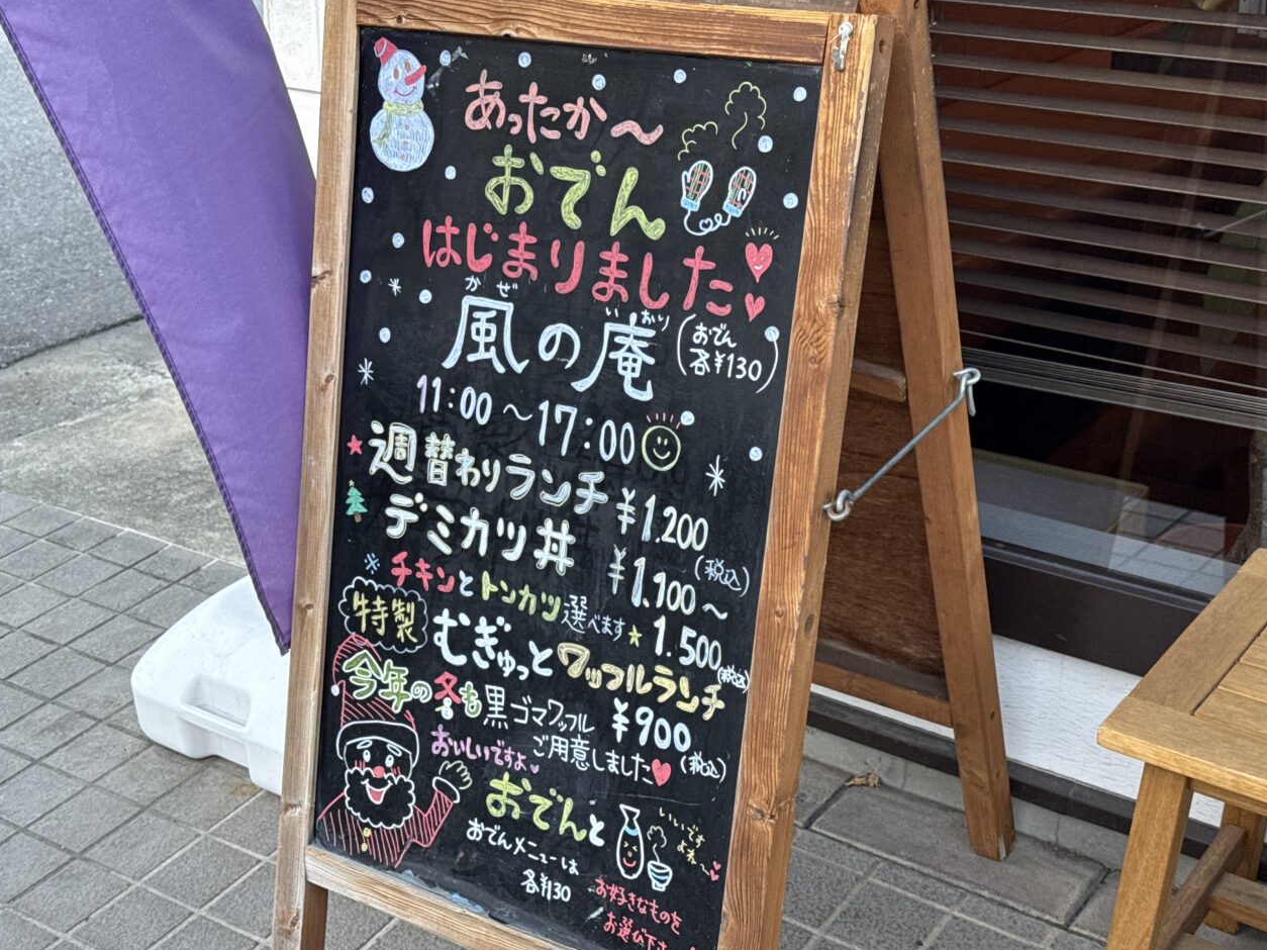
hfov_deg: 38.9
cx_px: 622
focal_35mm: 49
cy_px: 471
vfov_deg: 29.7
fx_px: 1793
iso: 100
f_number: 1.78
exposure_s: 1/349
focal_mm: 6.76
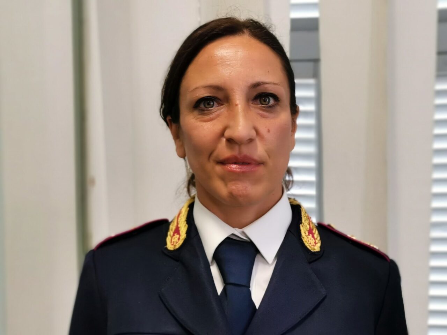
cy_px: 168
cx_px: 224
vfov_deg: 27.0
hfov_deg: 35.5
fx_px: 697
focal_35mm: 54
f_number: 1.8
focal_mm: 5.58
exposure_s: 1/100
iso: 200
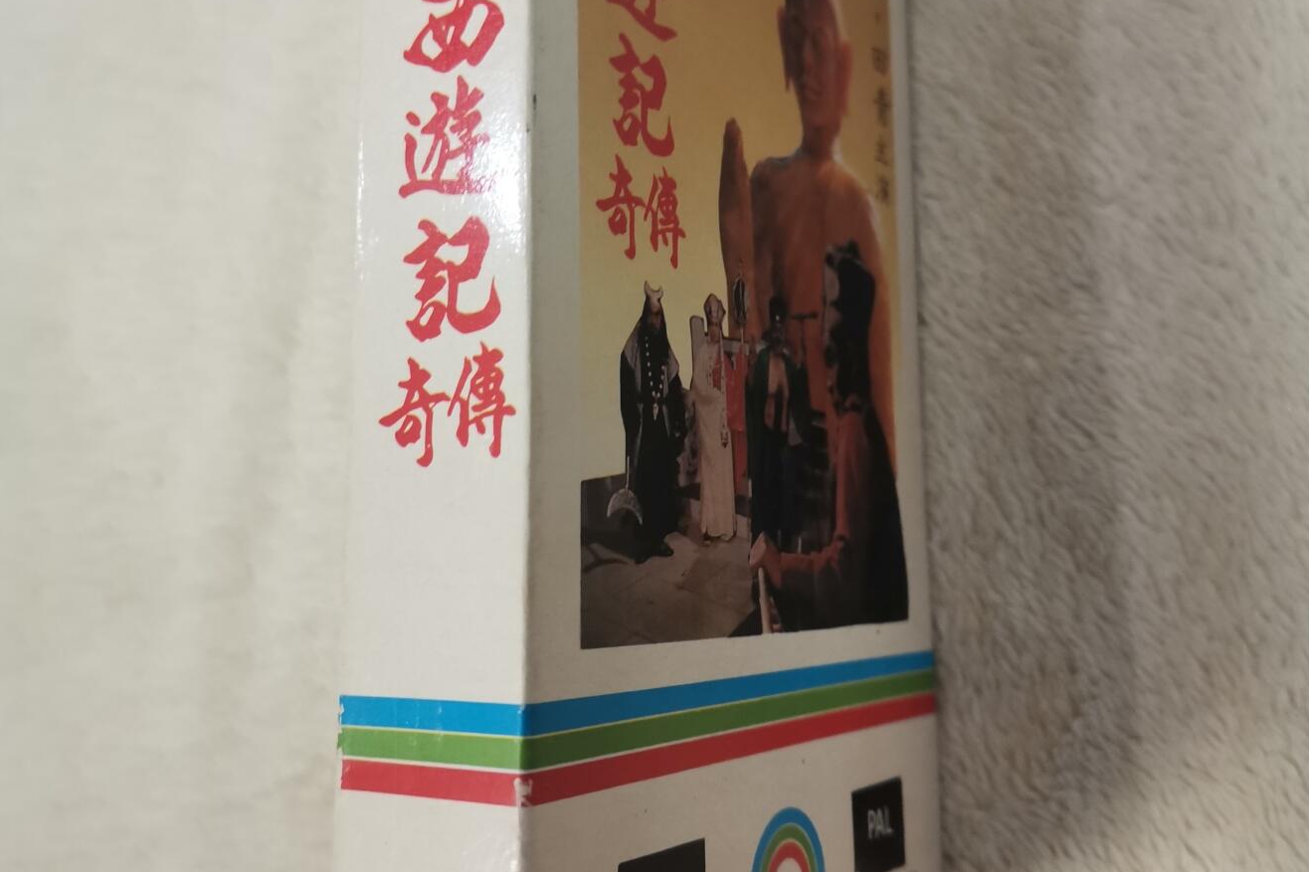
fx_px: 1345
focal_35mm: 37
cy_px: 294
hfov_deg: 51.9
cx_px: 670
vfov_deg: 35.6
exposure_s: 1/33.3
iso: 800
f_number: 1.8
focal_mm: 4.75
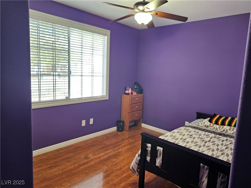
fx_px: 167
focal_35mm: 23
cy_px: 94
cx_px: 126
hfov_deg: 73.9
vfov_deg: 58.9
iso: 500
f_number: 1.7
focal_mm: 6.3
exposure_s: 1/60
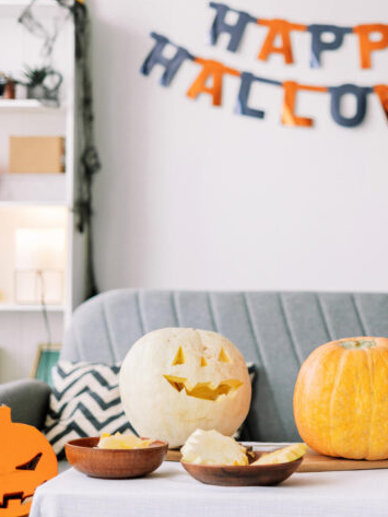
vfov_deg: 25.0
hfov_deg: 18.6
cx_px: 353
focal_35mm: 78
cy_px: 261
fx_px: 1165
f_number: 2
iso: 320
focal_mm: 50
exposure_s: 1/500
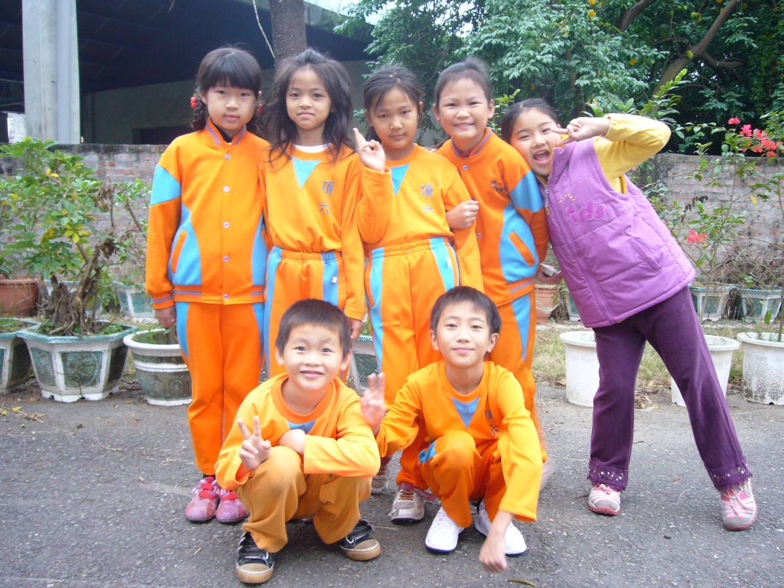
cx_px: 392
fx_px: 747
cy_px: 294
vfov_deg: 42.9
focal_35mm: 33
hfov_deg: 55.4
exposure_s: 1/10
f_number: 3
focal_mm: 5.4
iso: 125
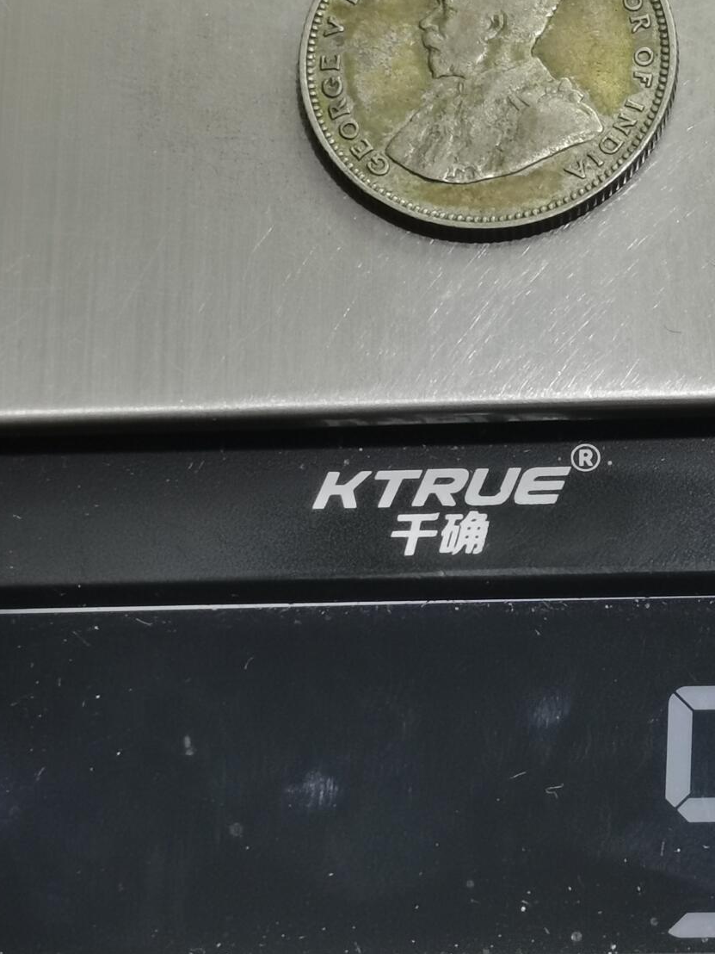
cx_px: 490
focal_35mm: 117
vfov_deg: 16.7
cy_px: 180
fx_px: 3222
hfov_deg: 12.6
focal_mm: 5.58
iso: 100
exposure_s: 1/100
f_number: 1.8
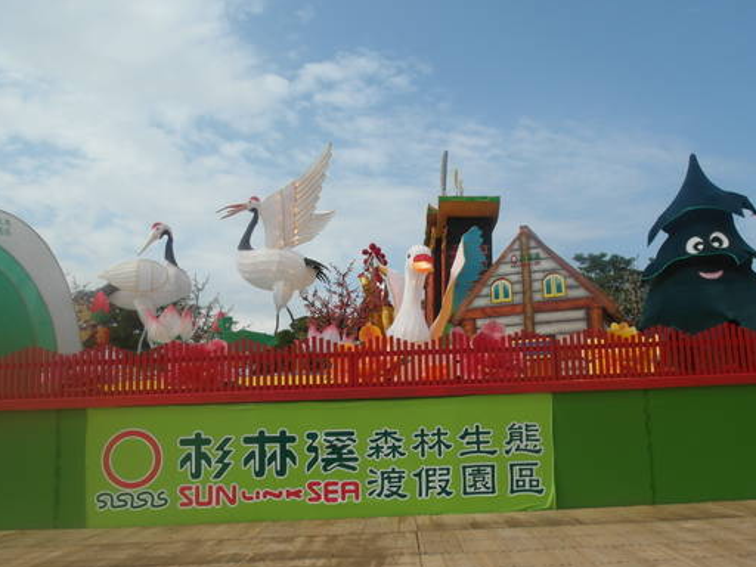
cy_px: 316
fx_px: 655
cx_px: 416
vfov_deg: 46.7
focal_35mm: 30
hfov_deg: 59.8
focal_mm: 5.2
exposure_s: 1/750
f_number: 4.4
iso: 80
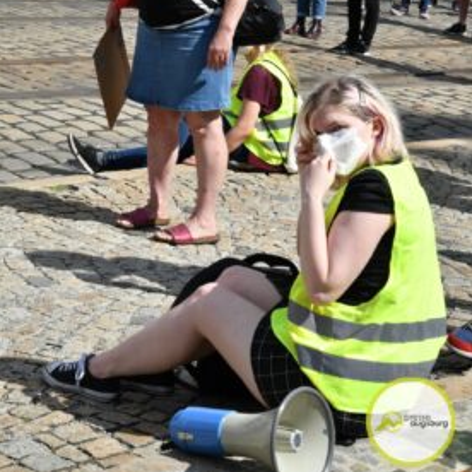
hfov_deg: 17.2
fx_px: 1558
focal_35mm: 101
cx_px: 236
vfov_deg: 17.1
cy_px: 118
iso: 280
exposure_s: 1/400
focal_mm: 52
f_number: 14
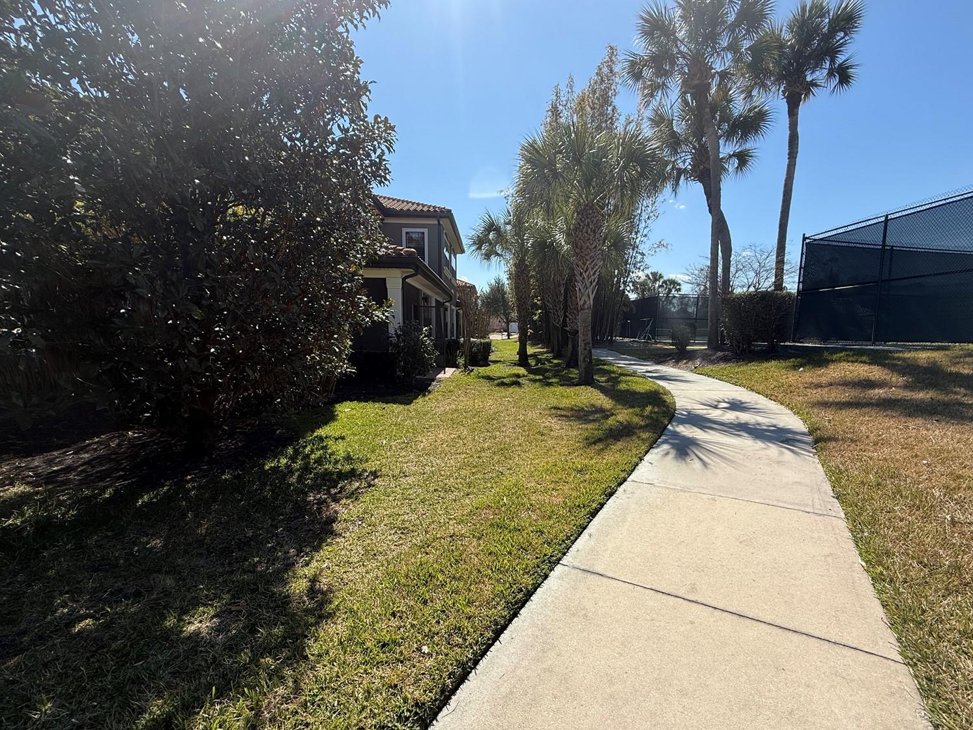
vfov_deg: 81.7
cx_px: 516
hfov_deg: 98.1
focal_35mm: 15
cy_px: 381
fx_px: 422
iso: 50
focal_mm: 2.22
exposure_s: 1/1613
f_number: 2.2
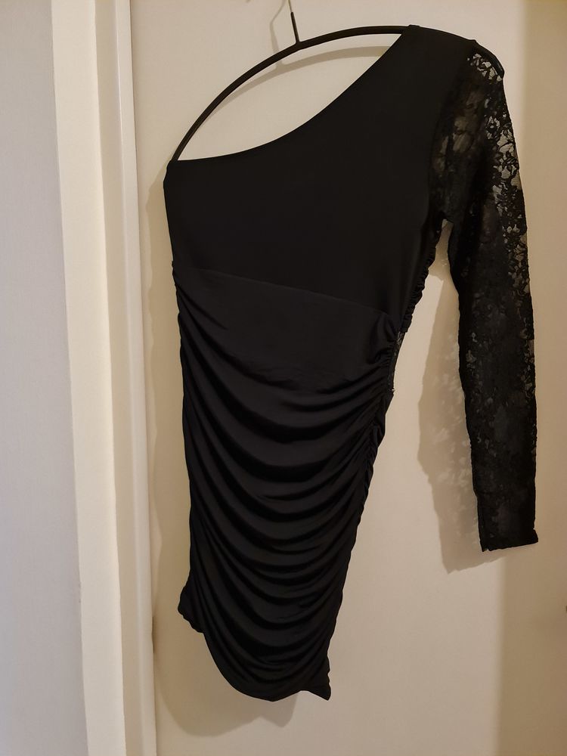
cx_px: 284
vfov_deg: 69.4
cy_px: 378
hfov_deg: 54.9
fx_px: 546
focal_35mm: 25
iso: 1000
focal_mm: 7
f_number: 1.8
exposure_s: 1/25
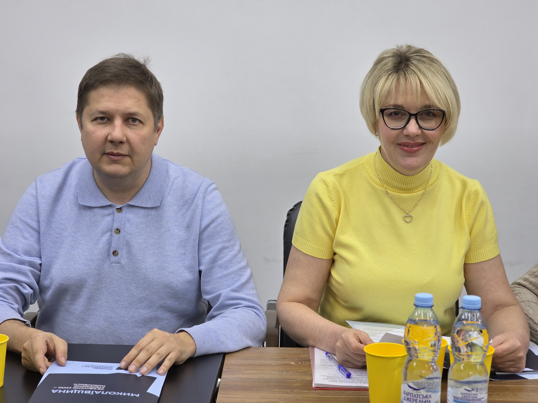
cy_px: 202
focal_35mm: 69
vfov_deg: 21.3
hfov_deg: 28.2
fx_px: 1072
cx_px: 269
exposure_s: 1/100
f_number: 2.4
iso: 64
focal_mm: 7.9
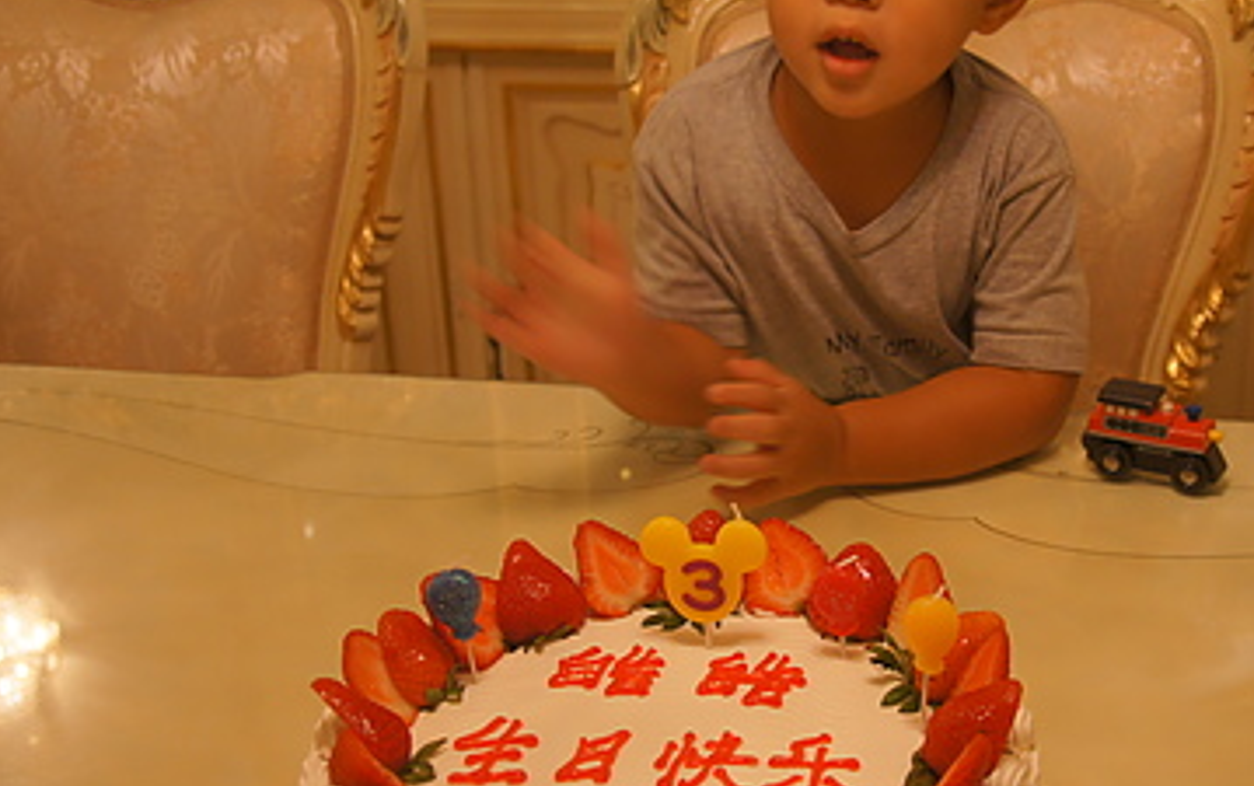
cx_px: 810
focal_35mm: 51
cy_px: 396
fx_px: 1744
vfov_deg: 25.4
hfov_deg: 39.2
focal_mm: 20
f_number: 3.5
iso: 320
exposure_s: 1/40
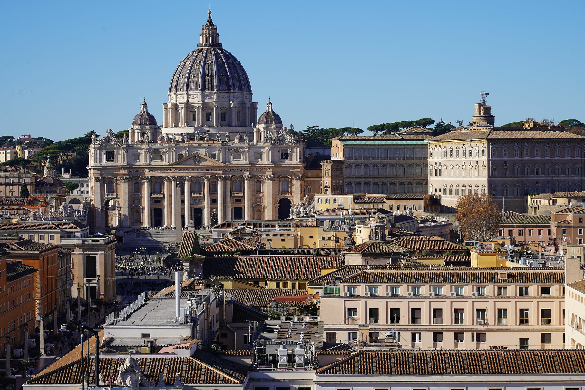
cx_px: 292
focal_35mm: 105
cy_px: 195
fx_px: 1706
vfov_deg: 13.0
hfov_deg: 19.5
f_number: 9
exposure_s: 1/250
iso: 100
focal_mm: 105
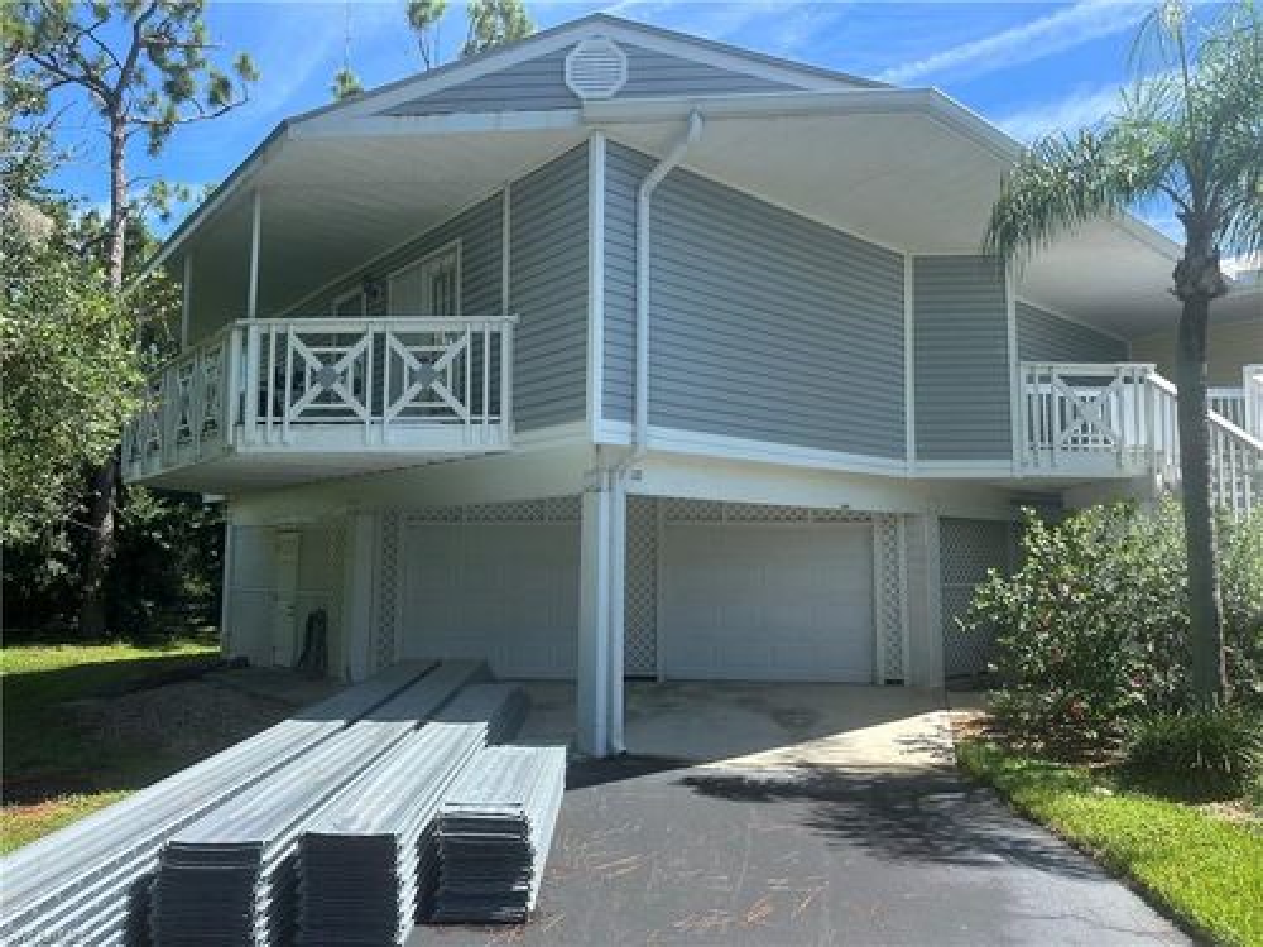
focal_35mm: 24
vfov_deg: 56.8
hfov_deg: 71.6
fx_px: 876
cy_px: 474
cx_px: 632
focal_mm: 6.86
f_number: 1.78
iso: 80
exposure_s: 1/1779
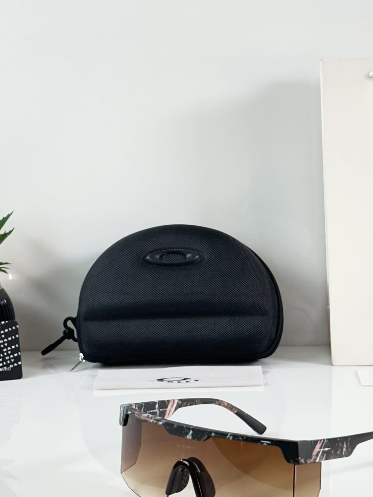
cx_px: 215
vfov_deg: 22.5
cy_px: 190
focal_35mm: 87
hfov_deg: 17.0
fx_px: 1250
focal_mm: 6.86
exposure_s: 1/100
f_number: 1.78
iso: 64
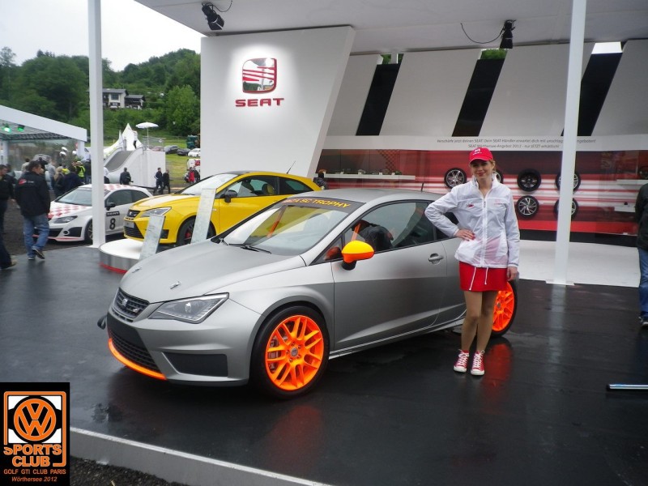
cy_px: 243
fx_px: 524
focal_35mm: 28
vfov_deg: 49.7
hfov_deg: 63.4
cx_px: 324
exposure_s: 1/160
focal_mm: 5.1
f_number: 3.5
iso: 80
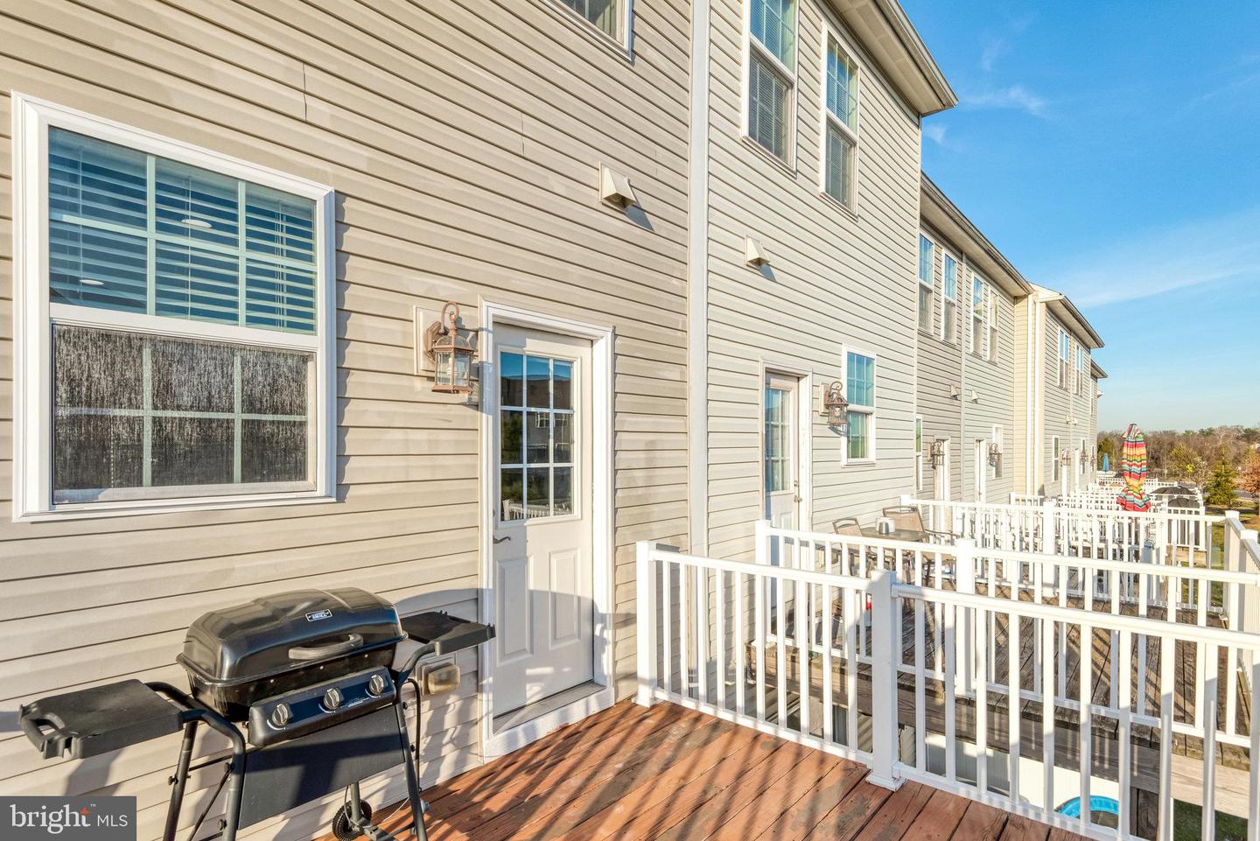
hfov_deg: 93.3
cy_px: 420
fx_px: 595
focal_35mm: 17
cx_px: 630
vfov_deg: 70.5
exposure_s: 1/1250
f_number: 8
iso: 400
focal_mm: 17
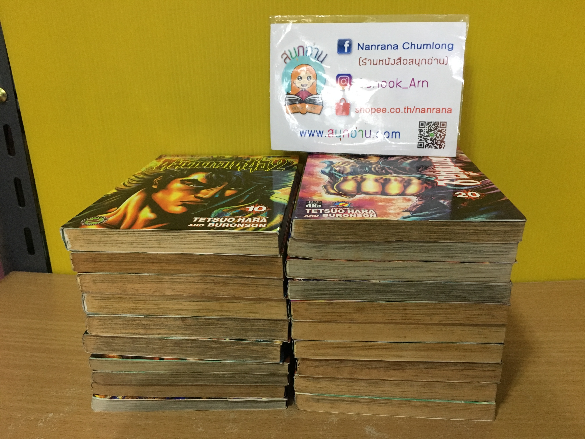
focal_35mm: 29
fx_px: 490
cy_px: 220
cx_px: 292
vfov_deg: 48.2
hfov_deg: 61.7
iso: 200
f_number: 2.2
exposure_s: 1/25
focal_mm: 4.15
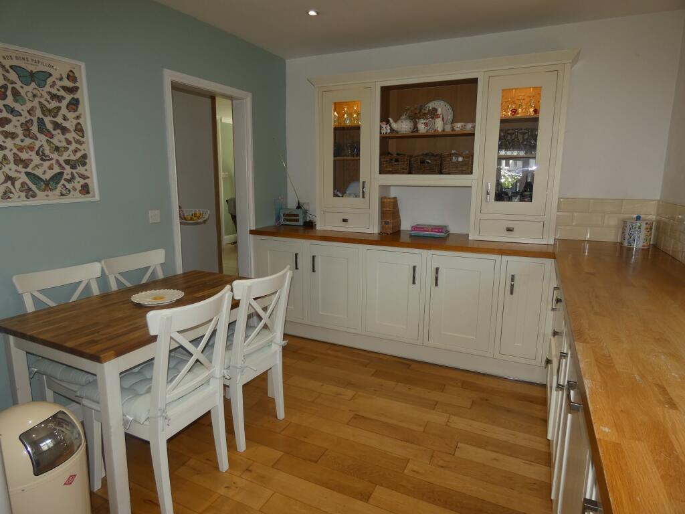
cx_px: 342
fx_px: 396
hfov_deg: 81.7
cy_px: 257
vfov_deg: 66.0
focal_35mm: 20
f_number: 2.8
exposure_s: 1/60
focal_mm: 3.6
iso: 80
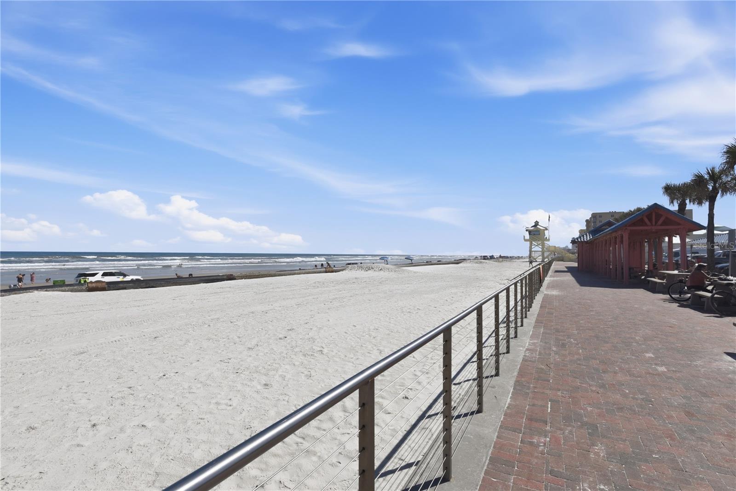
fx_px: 327
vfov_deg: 73.8
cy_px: 246
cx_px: 368
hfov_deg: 96.7
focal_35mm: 16
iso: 200
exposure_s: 1/640
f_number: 13
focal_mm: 16
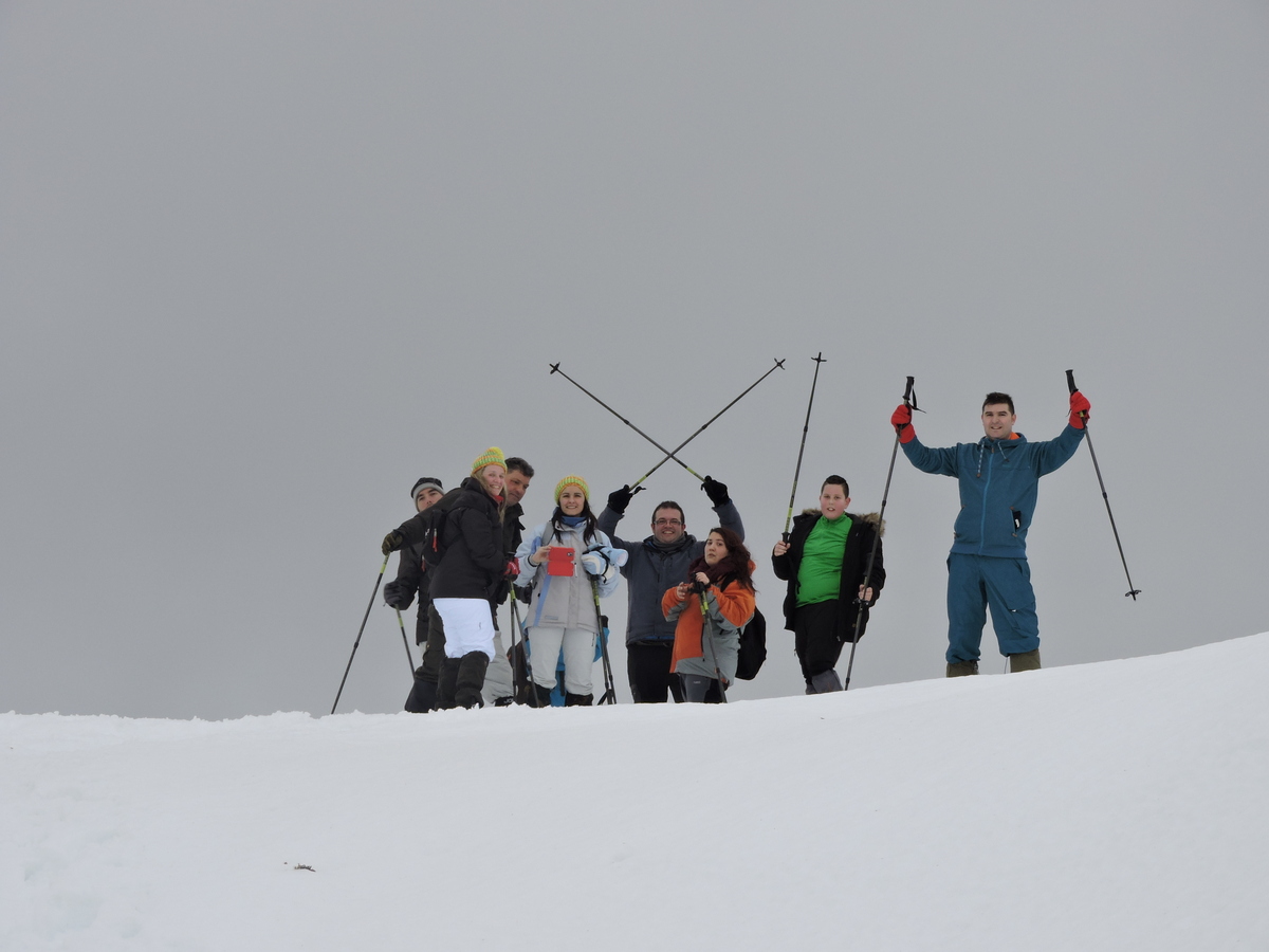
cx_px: 634
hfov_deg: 9.0
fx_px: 8065
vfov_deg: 6.8
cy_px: 476
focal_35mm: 220
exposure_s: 1/160
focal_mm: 39.4
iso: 100
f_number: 5.3
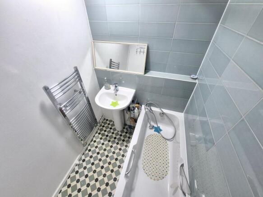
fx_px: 99
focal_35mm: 13
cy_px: 98
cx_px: 132
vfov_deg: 89.9
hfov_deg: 106.2
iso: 250
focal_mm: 2.2
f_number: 2.2
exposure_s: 1/50
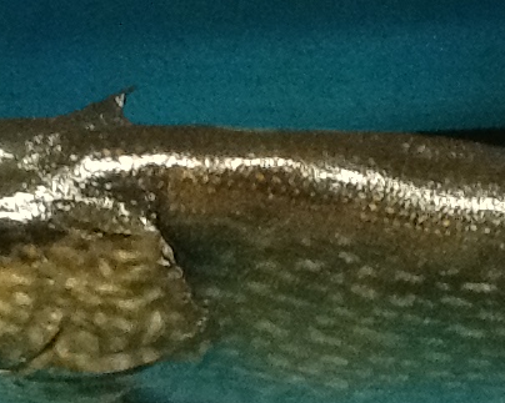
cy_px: 439
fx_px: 1524
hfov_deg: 18.8
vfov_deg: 14.7
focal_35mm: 102
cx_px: 174
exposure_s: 1/20
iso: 320
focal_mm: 2.03
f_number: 2.4
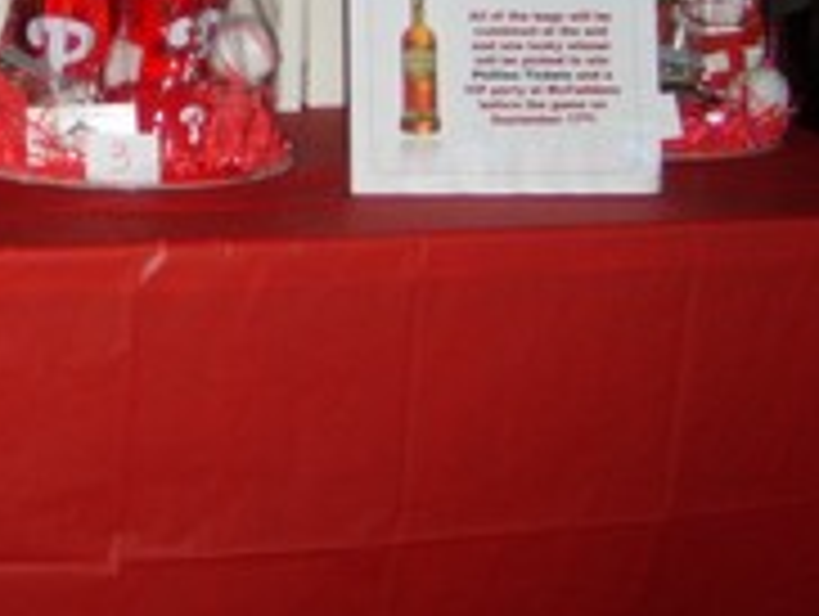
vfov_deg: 15.1
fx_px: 2274
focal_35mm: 96
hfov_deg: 19.7
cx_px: -27
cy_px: -52
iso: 100
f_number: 2.8
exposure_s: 1/45
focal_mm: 5.8
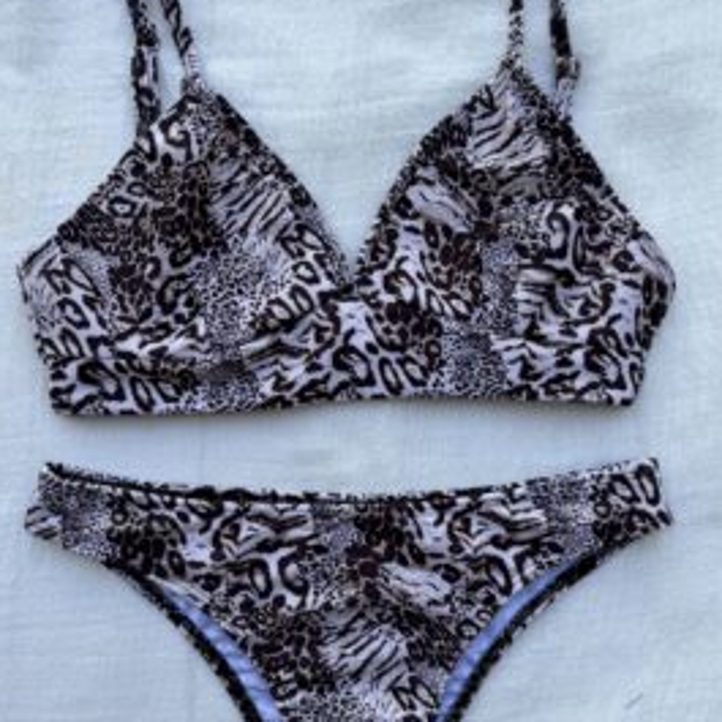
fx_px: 755
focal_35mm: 32
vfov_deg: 50.9
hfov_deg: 51.1
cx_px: 354
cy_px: 417
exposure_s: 1/909
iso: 80
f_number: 1.78
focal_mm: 6.76
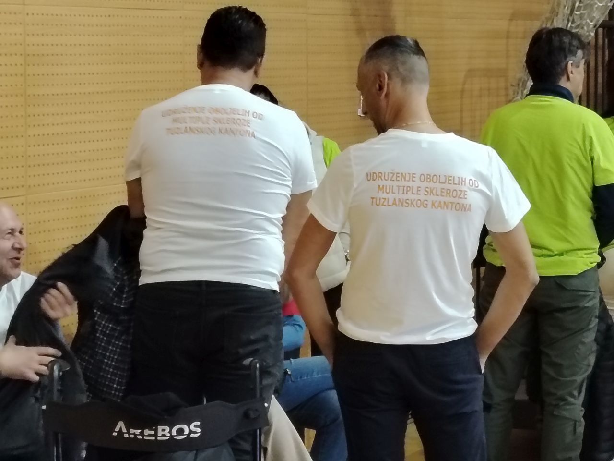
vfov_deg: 10.7
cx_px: 307
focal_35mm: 138
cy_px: 230
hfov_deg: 14.3
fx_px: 2448
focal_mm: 5.25
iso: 848
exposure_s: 1/33.3
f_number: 1.75
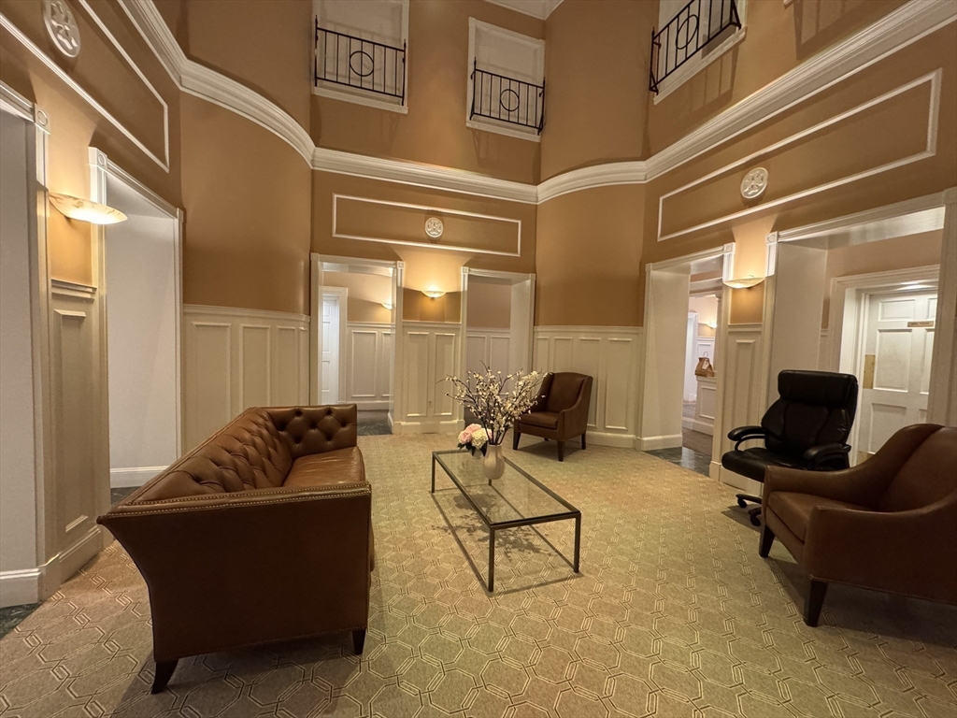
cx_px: 478
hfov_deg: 102.1
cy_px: 359
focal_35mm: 14
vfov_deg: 85.7
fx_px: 387
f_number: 2.2
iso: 800
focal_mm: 2.22
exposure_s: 1/60
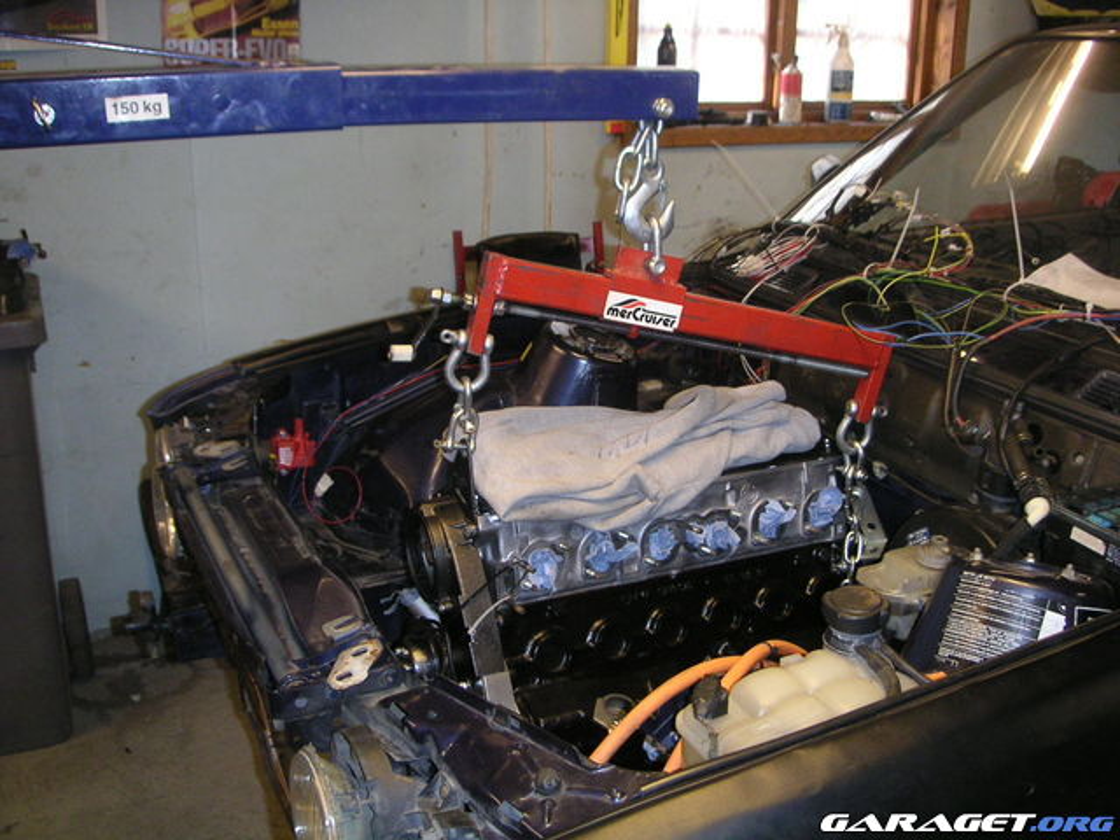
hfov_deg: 50.1
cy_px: 420
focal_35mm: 37
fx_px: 1197
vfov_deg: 38.7
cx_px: 560
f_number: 2.8
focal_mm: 5.7
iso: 160
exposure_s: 1/45
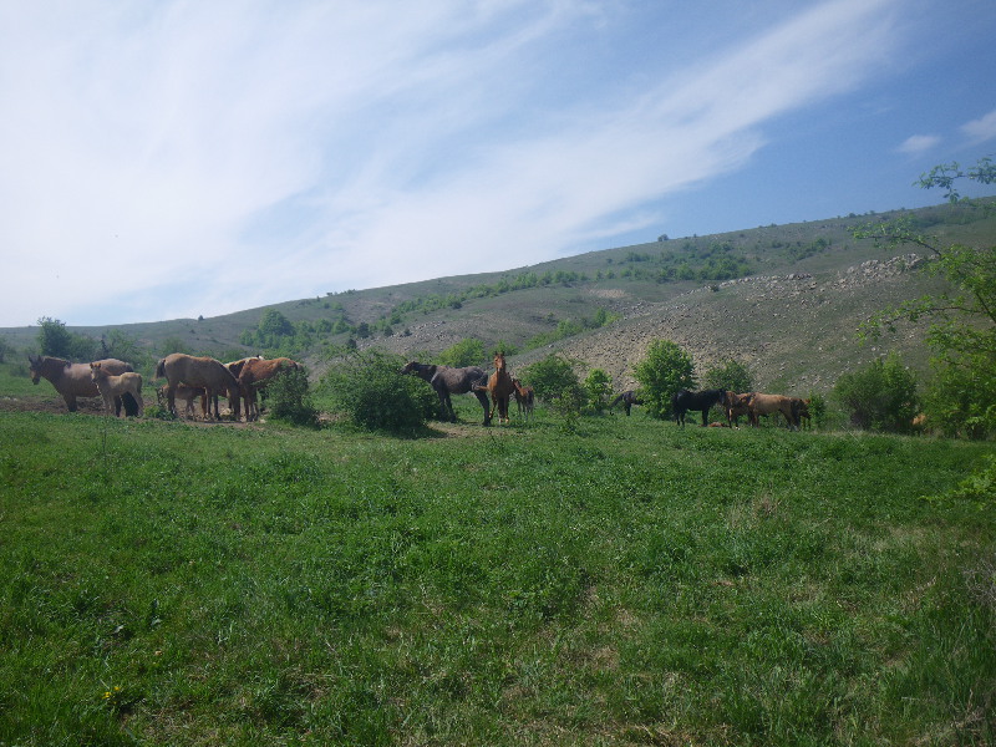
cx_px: 498
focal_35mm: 28
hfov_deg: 63.4
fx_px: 806
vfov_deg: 49.7
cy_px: 374
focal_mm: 5
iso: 50
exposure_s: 1/500
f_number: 4.2
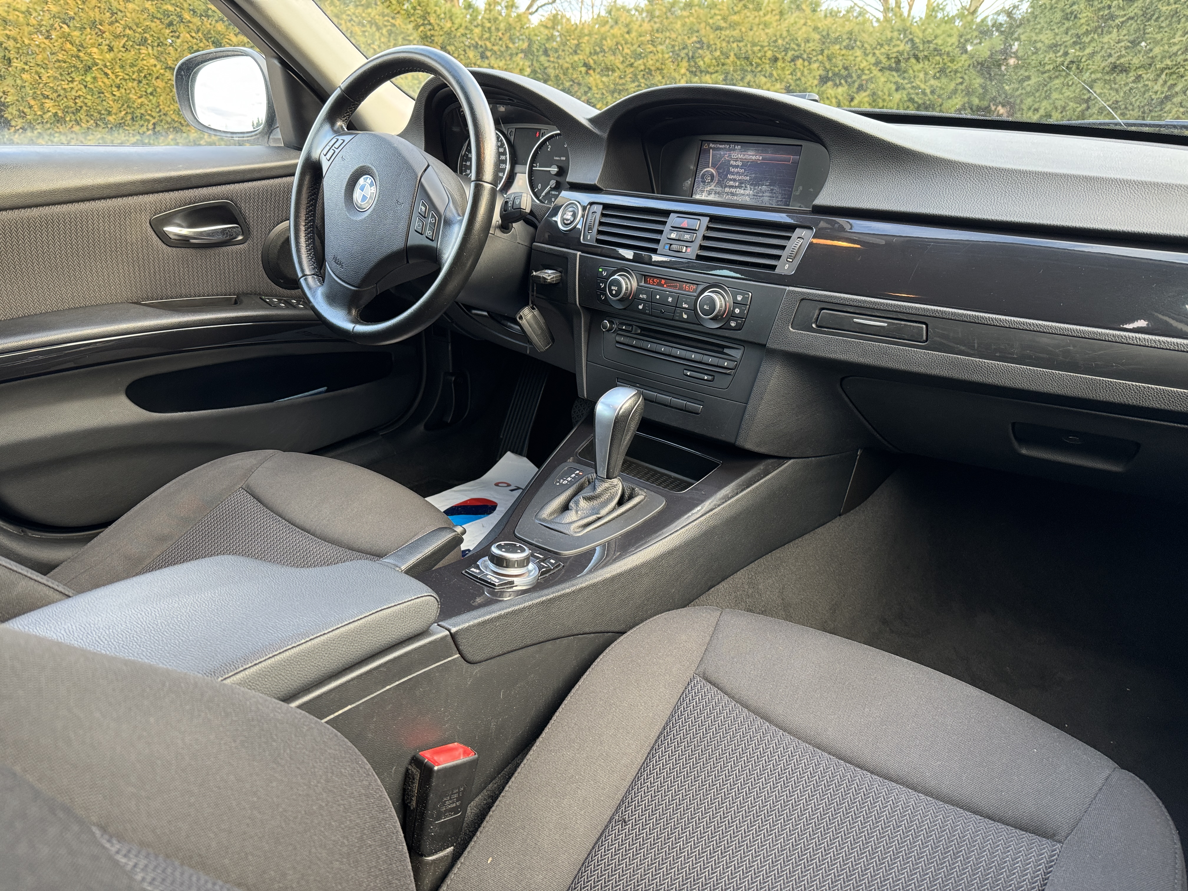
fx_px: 824
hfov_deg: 71.6
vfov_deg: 56.8
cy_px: 446
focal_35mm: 24
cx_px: 594
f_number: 1.78
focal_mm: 6.76
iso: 250
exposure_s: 1/60
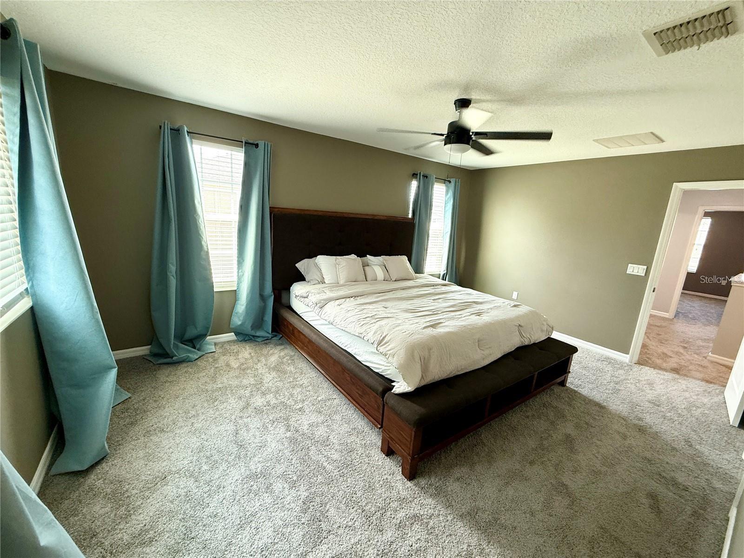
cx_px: 372
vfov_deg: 85.7
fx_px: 301
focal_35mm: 14
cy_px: 279
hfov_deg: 102.1
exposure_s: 1/60
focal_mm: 2.22
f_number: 2.2
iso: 200
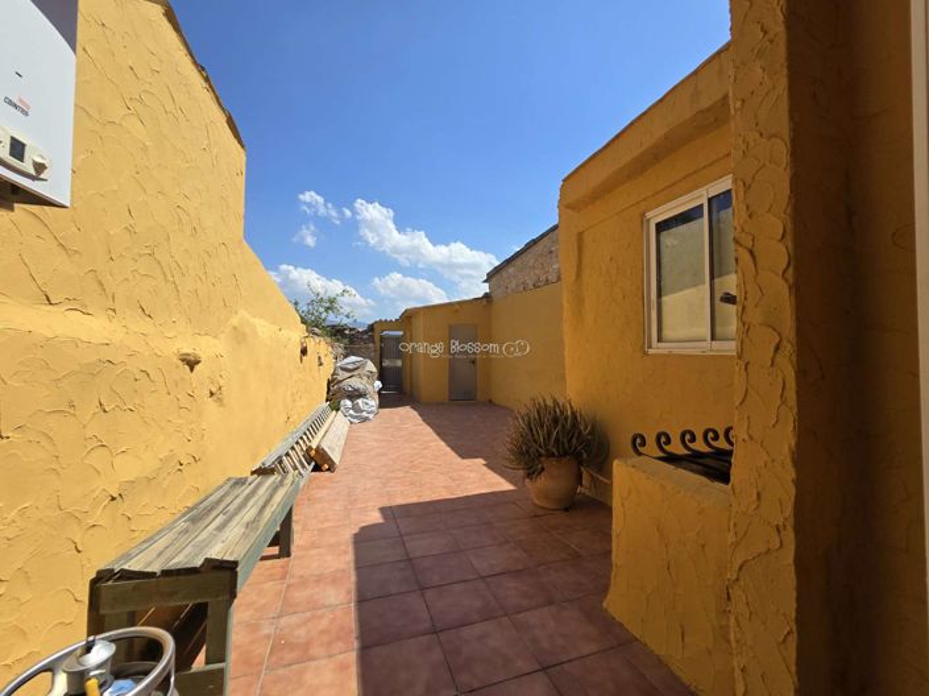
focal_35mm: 13
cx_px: 464
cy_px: 348
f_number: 2.2
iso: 50
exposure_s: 1/2436
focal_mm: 2.2
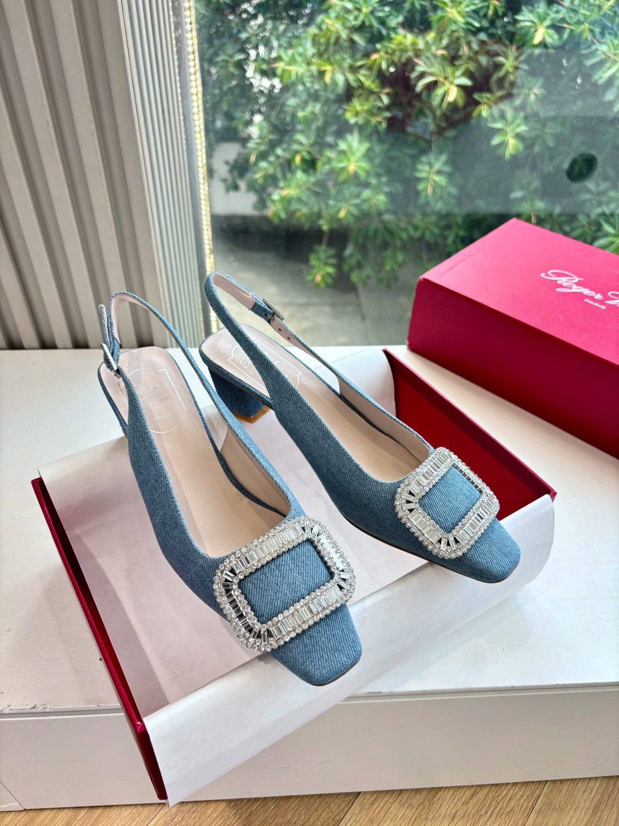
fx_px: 620
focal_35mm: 26
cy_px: 413
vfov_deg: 67.3
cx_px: 310
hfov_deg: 53.1
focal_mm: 5.96
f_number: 1.6
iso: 40
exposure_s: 1/218
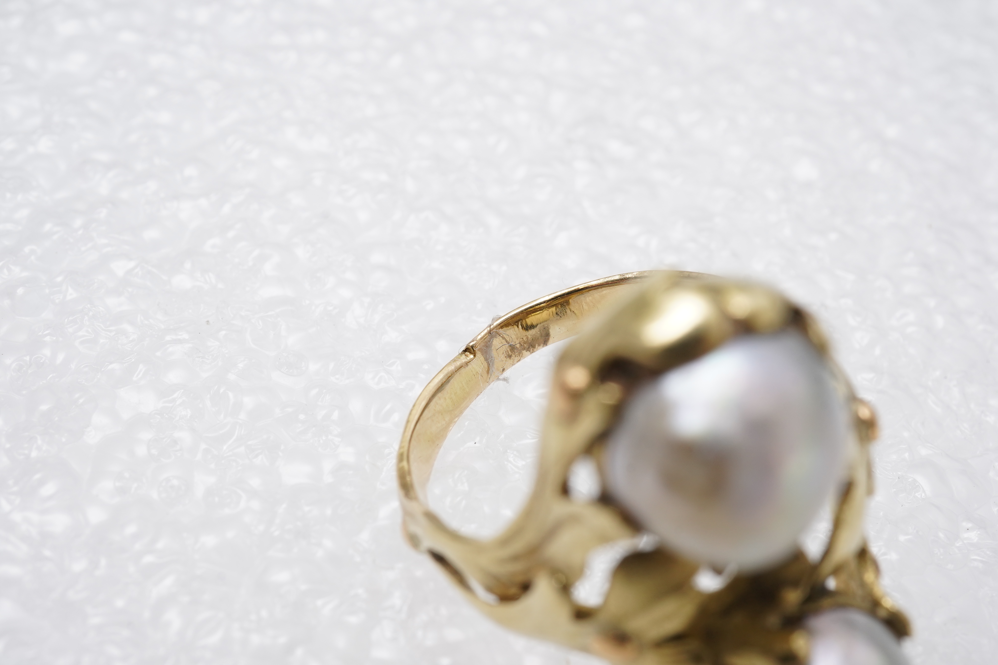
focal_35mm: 45
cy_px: 332
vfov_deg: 29.9
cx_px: 499
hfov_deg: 43.6
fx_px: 1247
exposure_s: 1/125
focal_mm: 30
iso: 500
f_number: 22
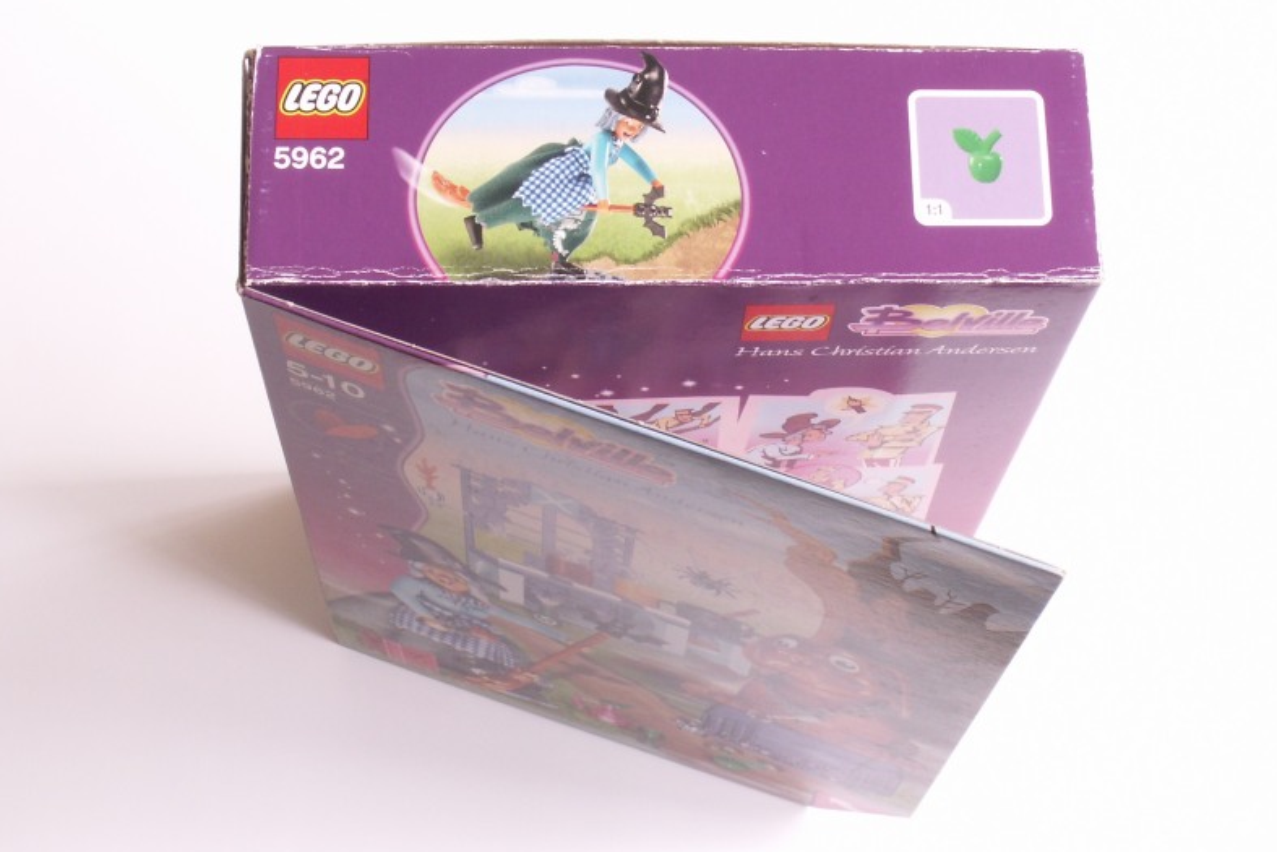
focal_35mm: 56
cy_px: 412
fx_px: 1987
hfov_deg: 35.6
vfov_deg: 24.2
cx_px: 636
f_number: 8
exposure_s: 1/2.5
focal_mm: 8.79
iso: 50
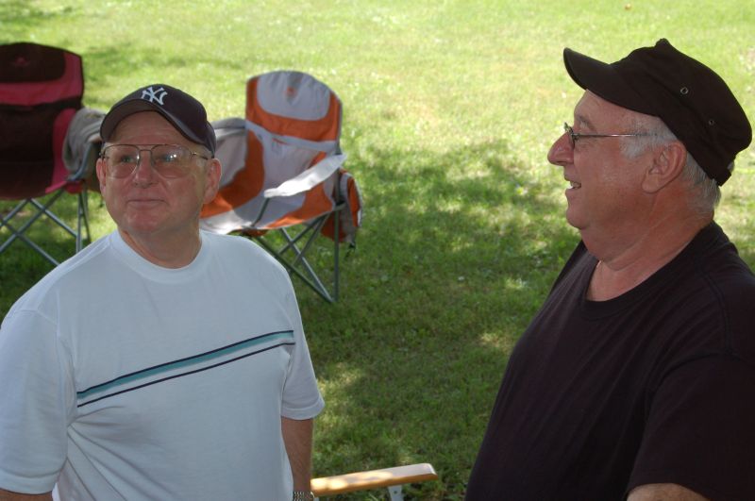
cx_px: 378
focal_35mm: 72
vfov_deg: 18.9
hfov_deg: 28.1
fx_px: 1508
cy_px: 250
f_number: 7.1
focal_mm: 48
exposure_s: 1/200
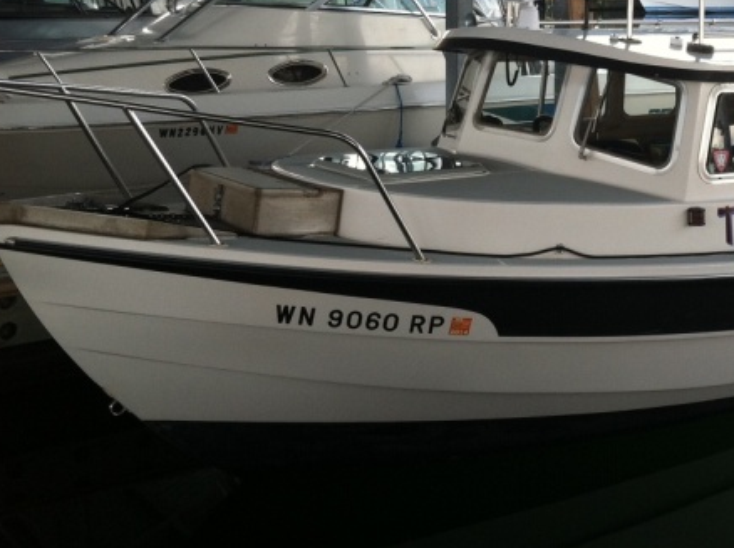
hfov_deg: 29.4
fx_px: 1355
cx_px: 618
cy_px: 74
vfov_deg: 22.4
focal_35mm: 64
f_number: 2.8
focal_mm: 3.85
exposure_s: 1/139
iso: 80
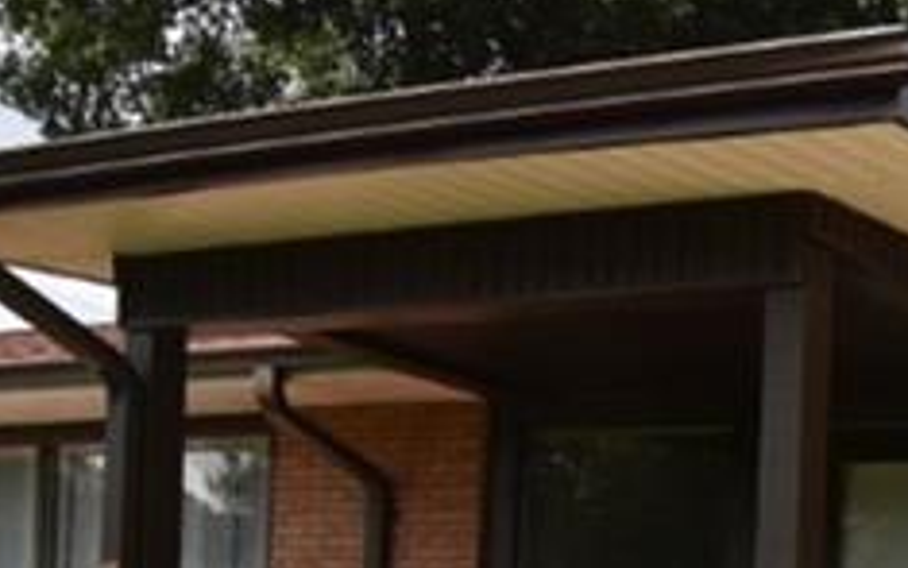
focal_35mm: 73
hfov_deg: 24.9
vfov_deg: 16.5
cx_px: 1136
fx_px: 1812
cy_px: 796
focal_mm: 11
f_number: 8
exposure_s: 1/500
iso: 360
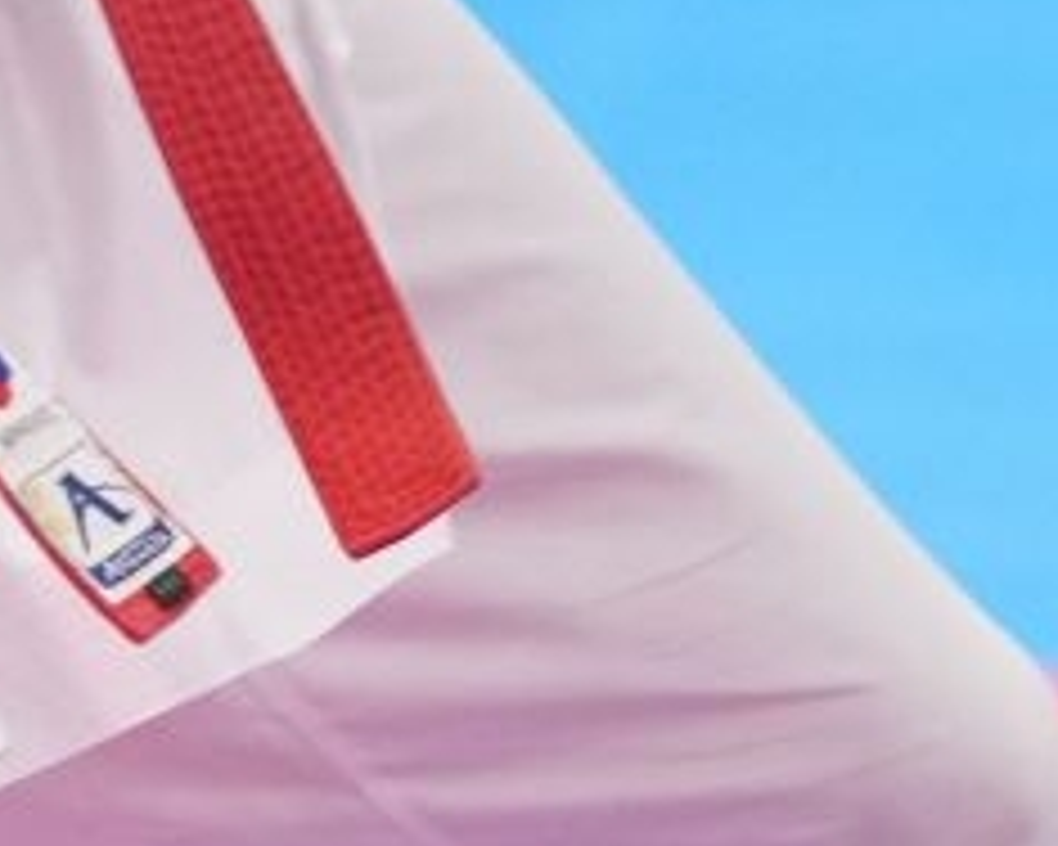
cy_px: -1670
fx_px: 25019
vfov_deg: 1.9
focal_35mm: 799
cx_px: 2030
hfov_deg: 2.4
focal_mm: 111
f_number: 2.8
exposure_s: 1/1000
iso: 3200
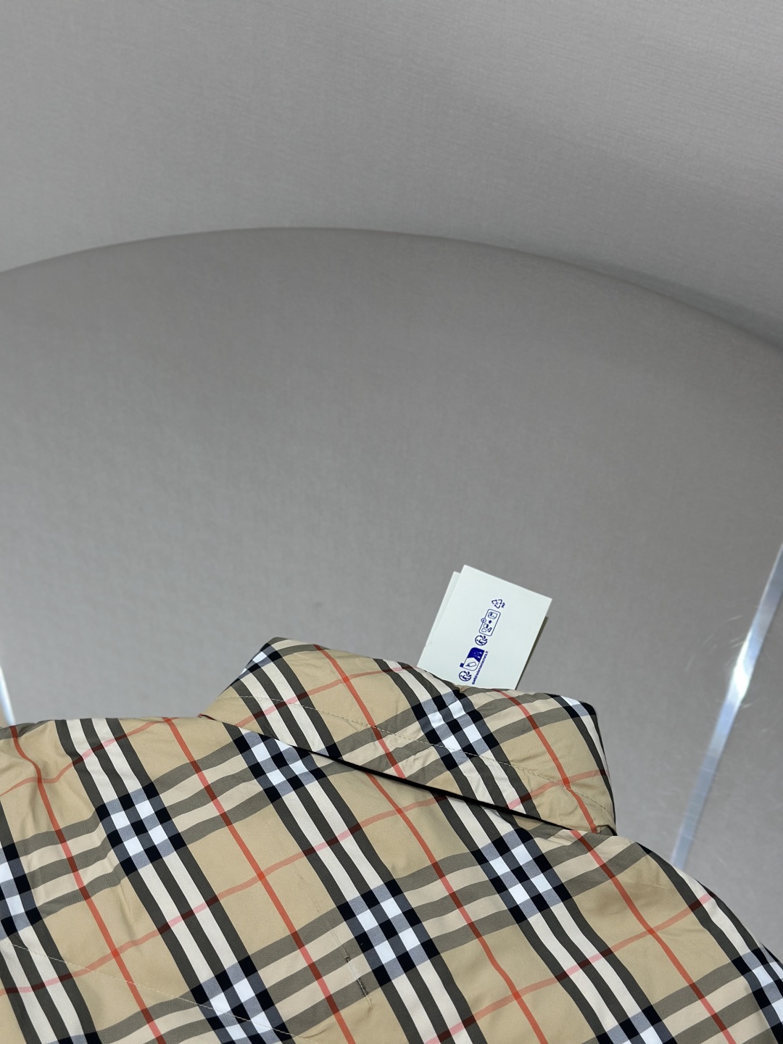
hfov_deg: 30.3
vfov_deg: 39.7
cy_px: 522
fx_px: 1448
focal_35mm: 48
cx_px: 392
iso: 80
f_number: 1.78
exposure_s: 1/354
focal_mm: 6.86
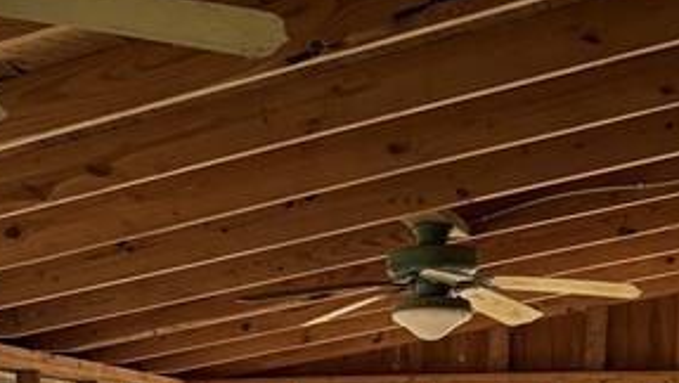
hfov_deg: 20.7
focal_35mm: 101
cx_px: 78
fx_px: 1820
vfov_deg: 11.1
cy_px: 721
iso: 64
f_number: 1.6
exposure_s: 1/314
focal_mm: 5.96
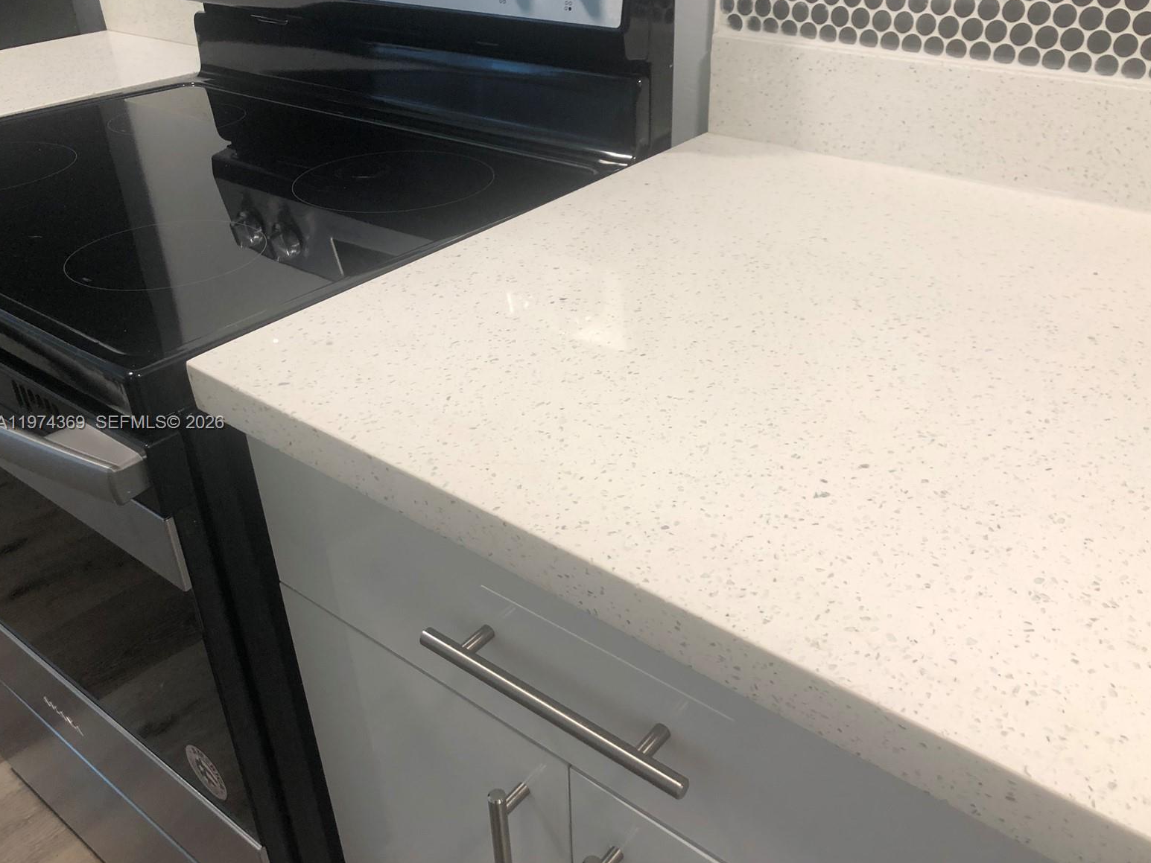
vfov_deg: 48.2
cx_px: 589
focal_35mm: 29
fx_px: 964
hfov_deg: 61.6
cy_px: 424
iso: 32
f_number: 1.8
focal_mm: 4
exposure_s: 1/24
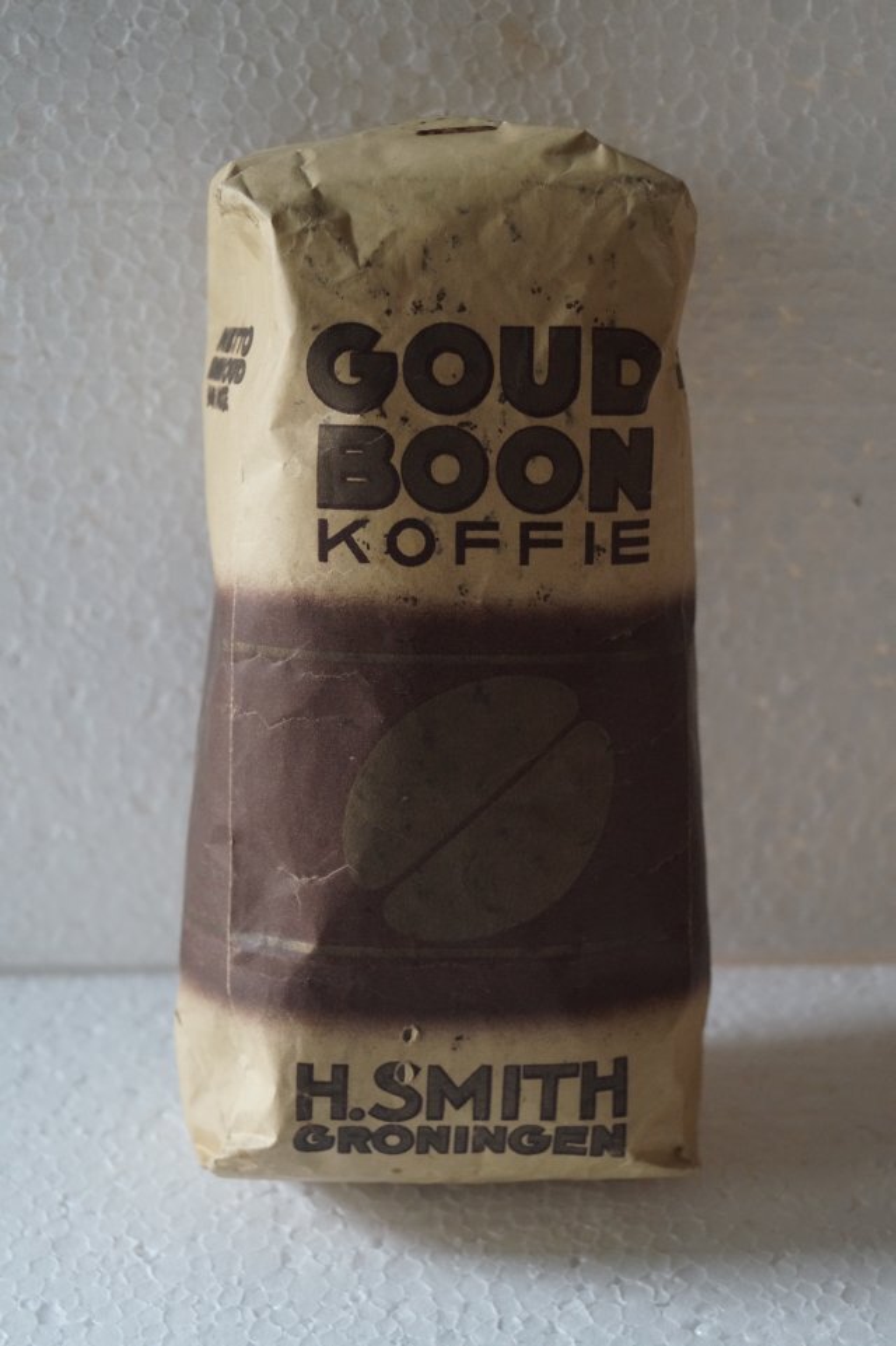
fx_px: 2802
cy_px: 673
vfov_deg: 27.0
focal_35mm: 75
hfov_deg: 18.2
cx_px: 448
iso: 5000
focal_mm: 50
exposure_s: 1/80
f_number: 5.6
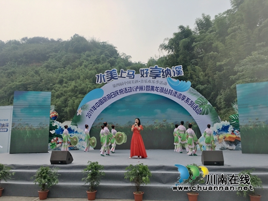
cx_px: 134
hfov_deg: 61.7
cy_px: 100
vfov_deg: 48.2
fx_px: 225
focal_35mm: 29
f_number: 2.2
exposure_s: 1/2079
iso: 25
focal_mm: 4.15
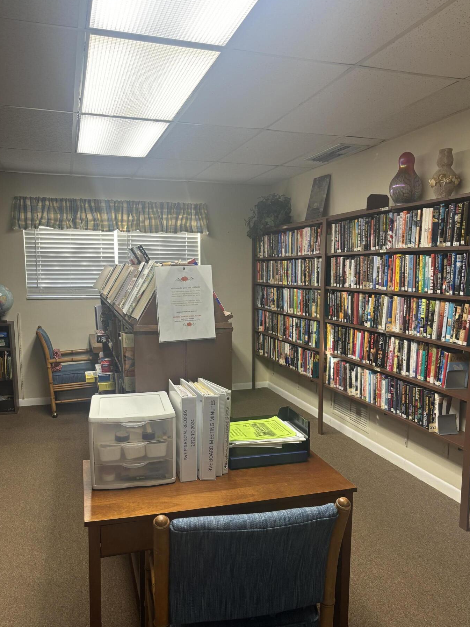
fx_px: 525
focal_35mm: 29
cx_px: 248
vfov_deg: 61.5
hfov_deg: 48.2
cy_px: 345
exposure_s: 1/60
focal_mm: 5.96
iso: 125
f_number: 1.6
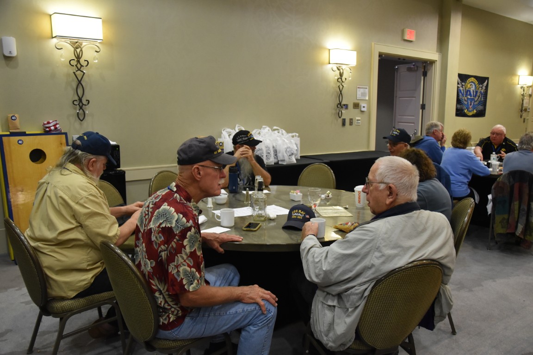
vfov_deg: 41.7
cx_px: 266
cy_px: 178
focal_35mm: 32
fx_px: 466
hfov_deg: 59.5
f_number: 3.8
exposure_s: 1/60
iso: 1800
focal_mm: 21
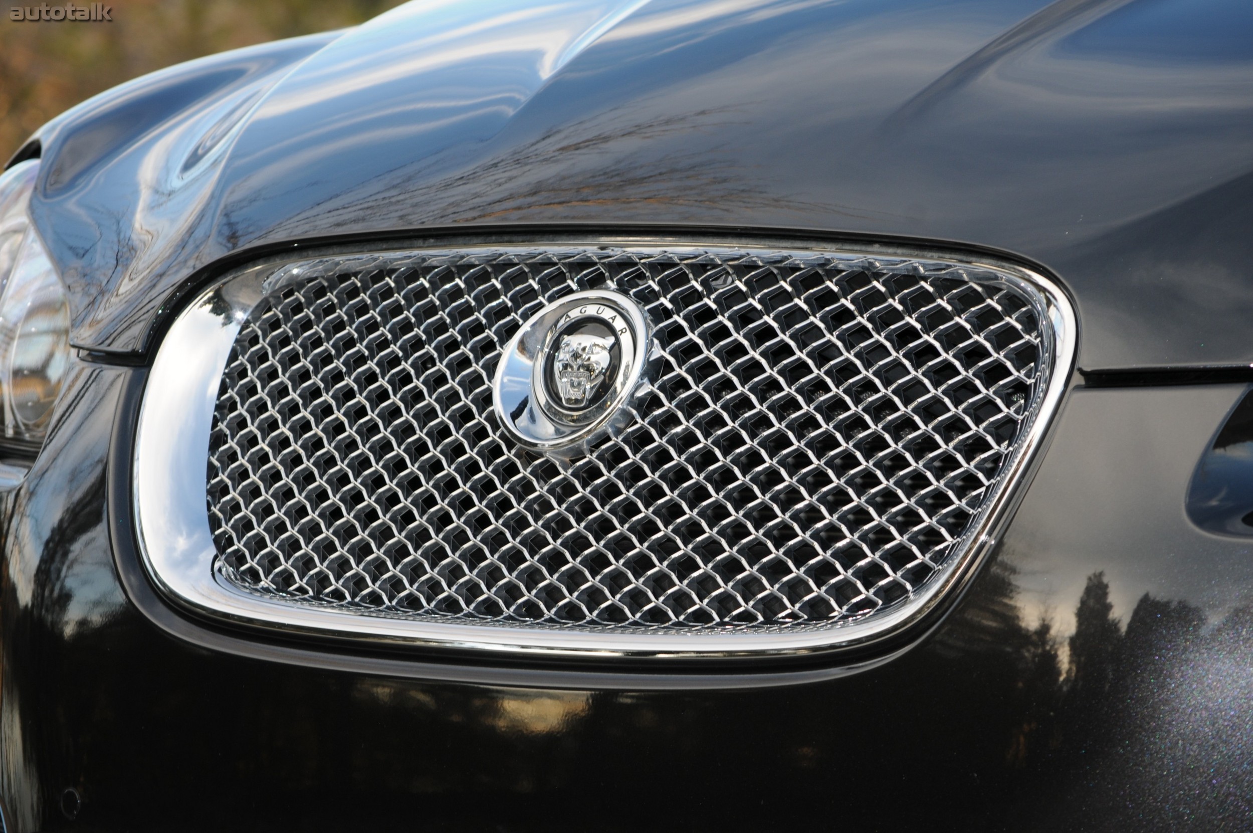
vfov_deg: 9.1
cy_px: 416
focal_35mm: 150
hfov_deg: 13.7
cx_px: 626
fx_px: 5215
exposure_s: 1/60
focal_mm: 100
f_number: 8
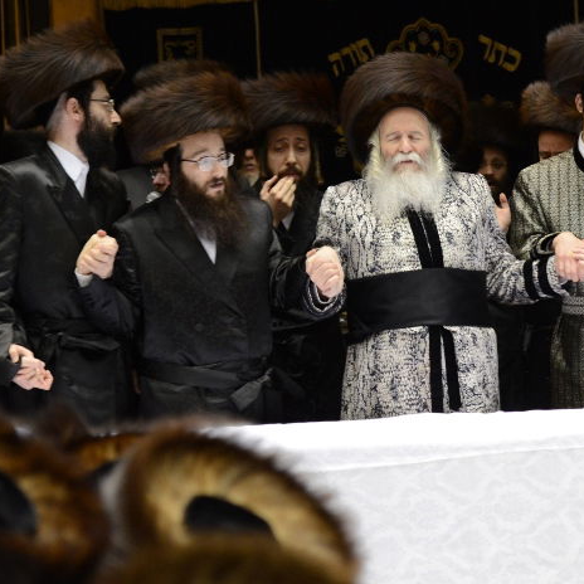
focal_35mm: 169
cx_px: 458
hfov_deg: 10.3
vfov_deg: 10.3
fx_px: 3226
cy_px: 219
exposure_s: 1/80
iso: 1600
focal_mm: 90
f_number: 3.5
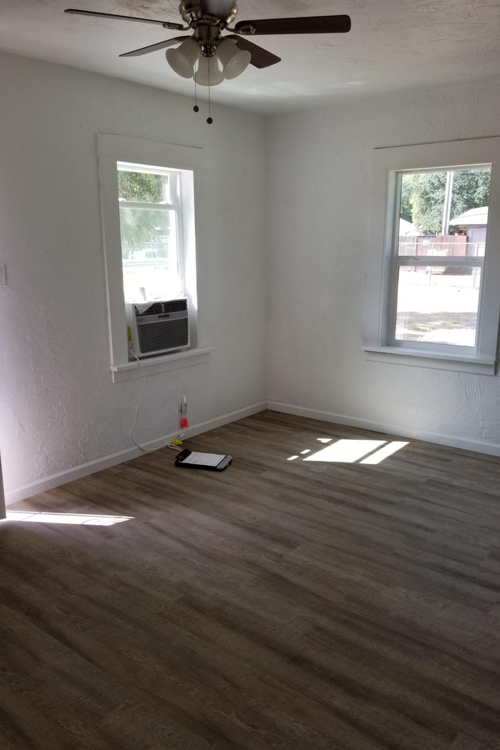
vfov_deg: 65.5
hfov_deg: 46.4
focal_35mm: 28
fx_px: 583
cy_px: 385
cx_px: 232
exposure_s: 1/170
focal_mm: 4.25
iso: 50
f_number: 1.7
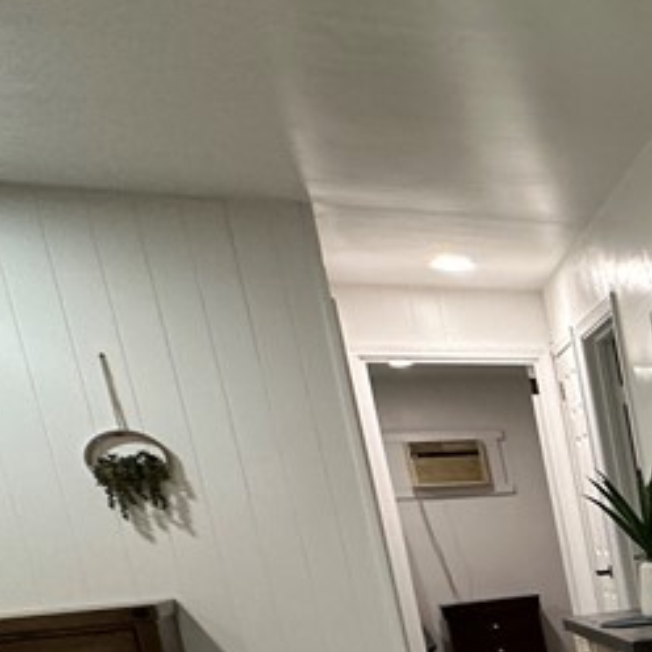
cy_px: 663
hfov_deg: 19.2
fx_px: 1087
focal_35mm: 51
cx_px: 1307
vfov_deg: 30.8
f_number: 2.2
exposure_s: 1/60
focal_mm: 2.22
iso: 200
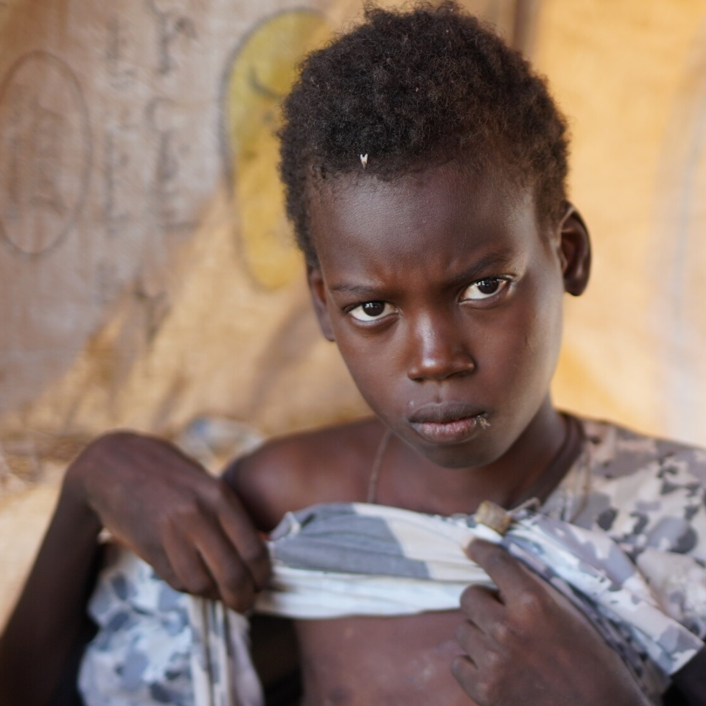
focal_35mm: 98
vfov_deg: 17.7
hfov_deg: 17.6
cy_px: 514
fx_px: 2261
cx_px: 533
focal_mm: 50
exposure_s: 1/1250
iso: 400
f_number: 1.4
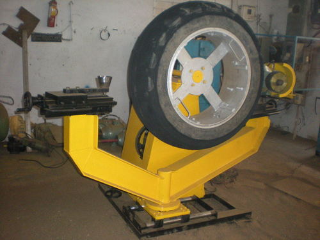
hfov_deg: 49.0
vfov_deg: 37.7
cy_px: 120
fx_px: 351
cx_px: 160
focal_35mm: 38
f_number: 3.1
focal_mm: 6.3
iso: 264
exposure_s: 1/60
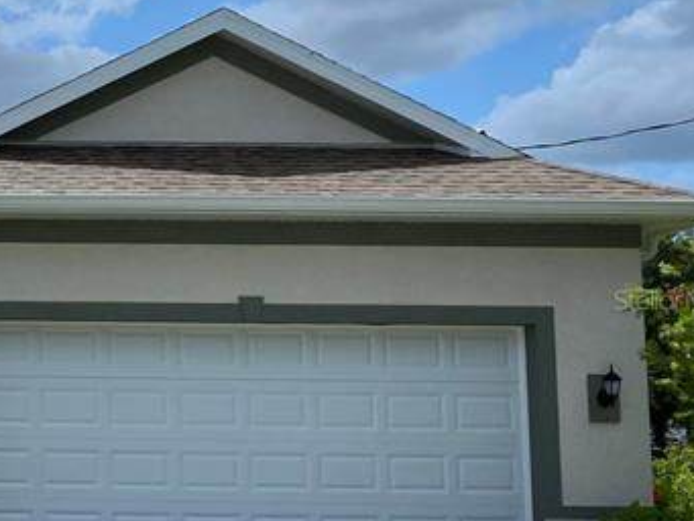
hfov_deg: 21.5
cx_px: -305
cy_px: 299
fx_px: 1564
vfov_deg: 18.9
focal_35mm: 78
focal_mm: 4.25
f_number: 1.8
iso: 32
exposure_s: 1/4274
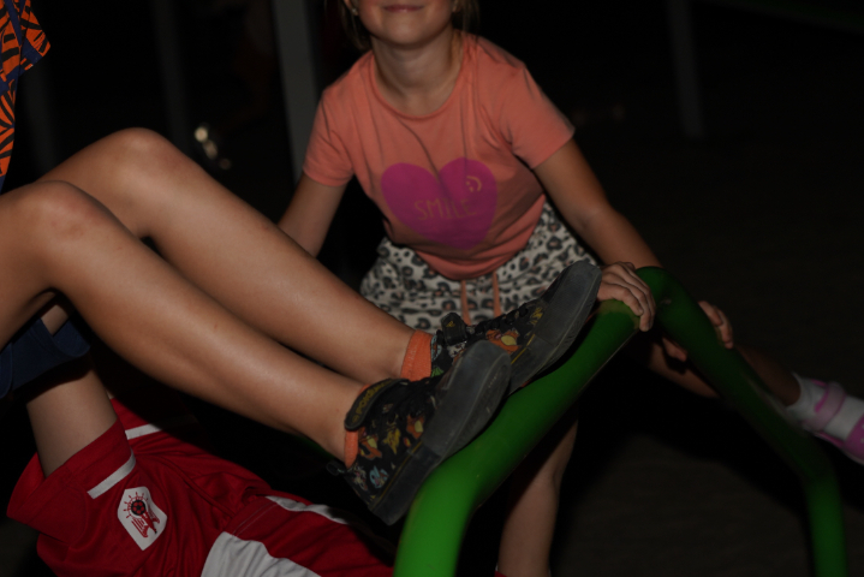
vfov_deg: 13.3
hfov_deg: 19.7
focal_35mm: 103
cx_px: 236
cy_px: 346
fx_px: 2473
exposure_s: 1/100
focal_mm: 57
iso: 200
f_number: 4
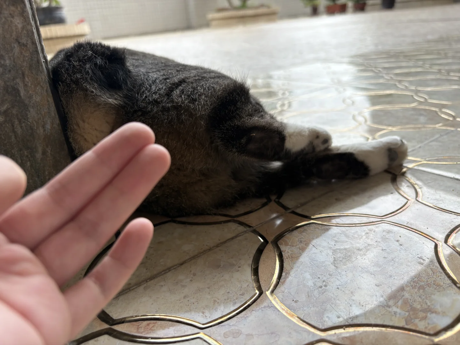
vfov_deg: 53.1
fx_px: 346
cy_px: 172
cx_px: 230
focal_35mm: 26
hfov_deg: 67.3
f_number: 1.6
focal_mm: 5.96
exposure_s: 1/747
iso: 50
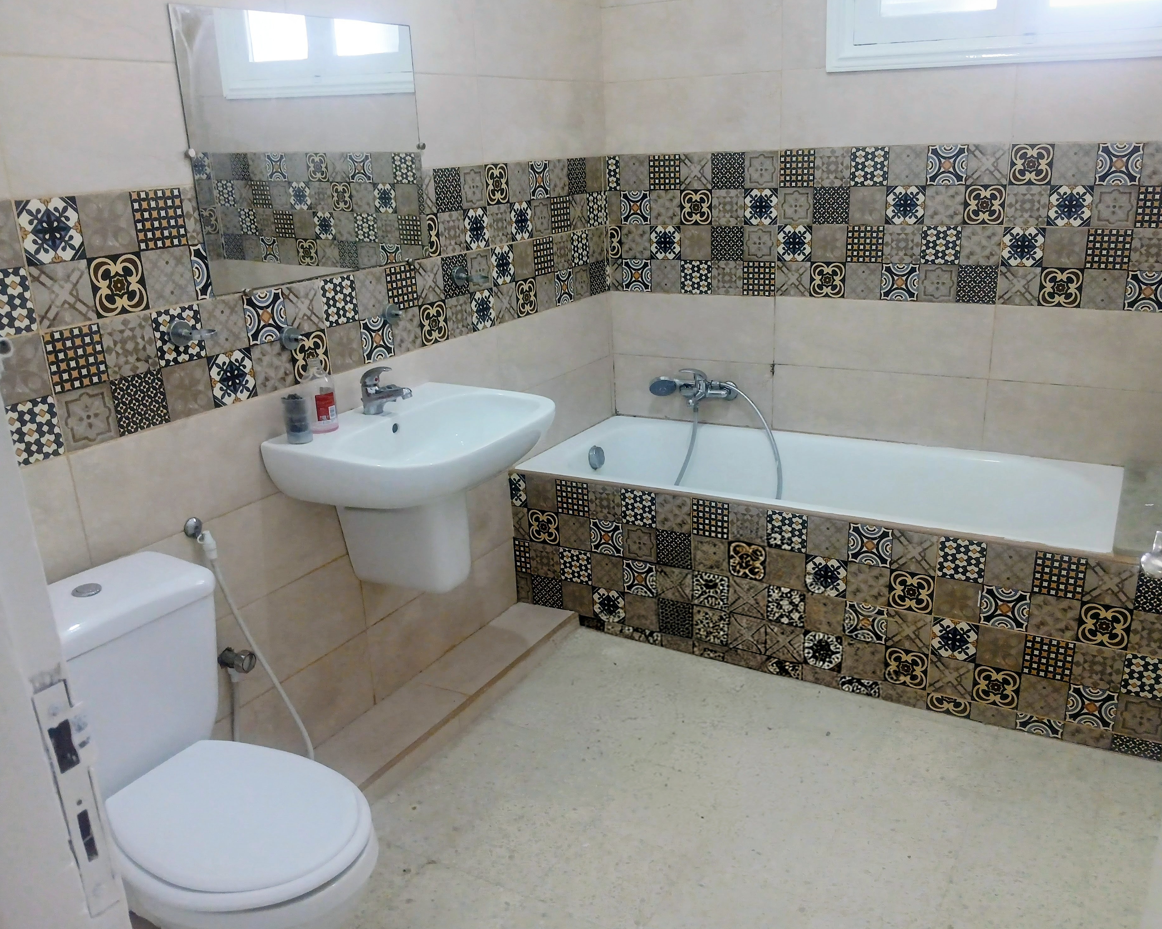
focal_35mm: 28
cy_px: 469
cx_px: 614
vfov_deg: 51.5
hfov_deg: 62.2
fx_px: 963
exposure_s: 1/50
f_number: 1.8
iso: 200
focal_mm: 3.98
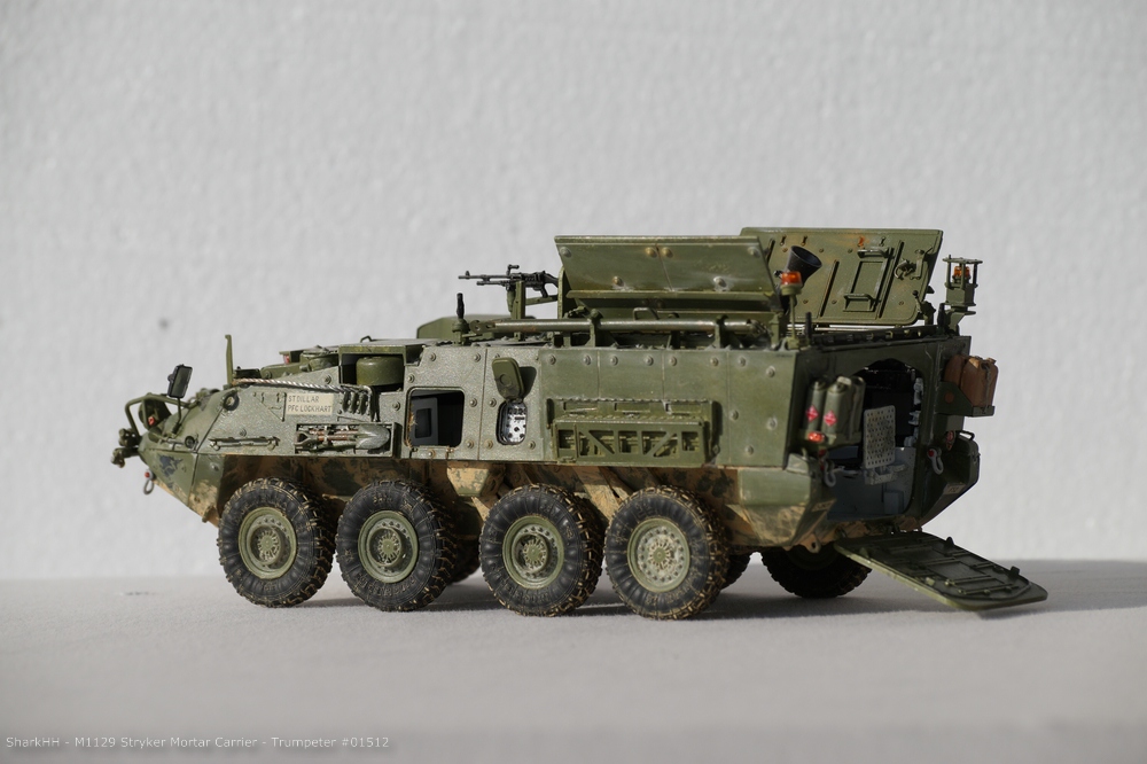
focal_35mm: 158
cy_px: 382
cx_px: 574
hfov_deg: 13.0
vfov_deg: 8.7
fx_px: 5016
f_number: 7.1
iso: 100
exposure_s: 1/500
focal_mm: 105
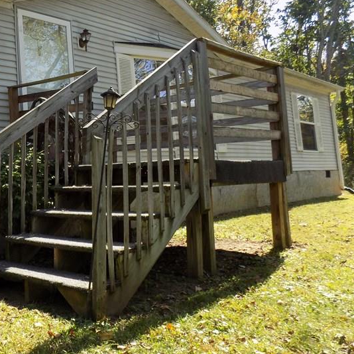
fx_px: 451
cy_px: 132
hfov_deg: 39.2
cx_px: 23
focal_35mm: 39
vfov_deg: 42.5
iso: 80
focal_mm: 4
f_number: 3.1
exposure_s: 1/320
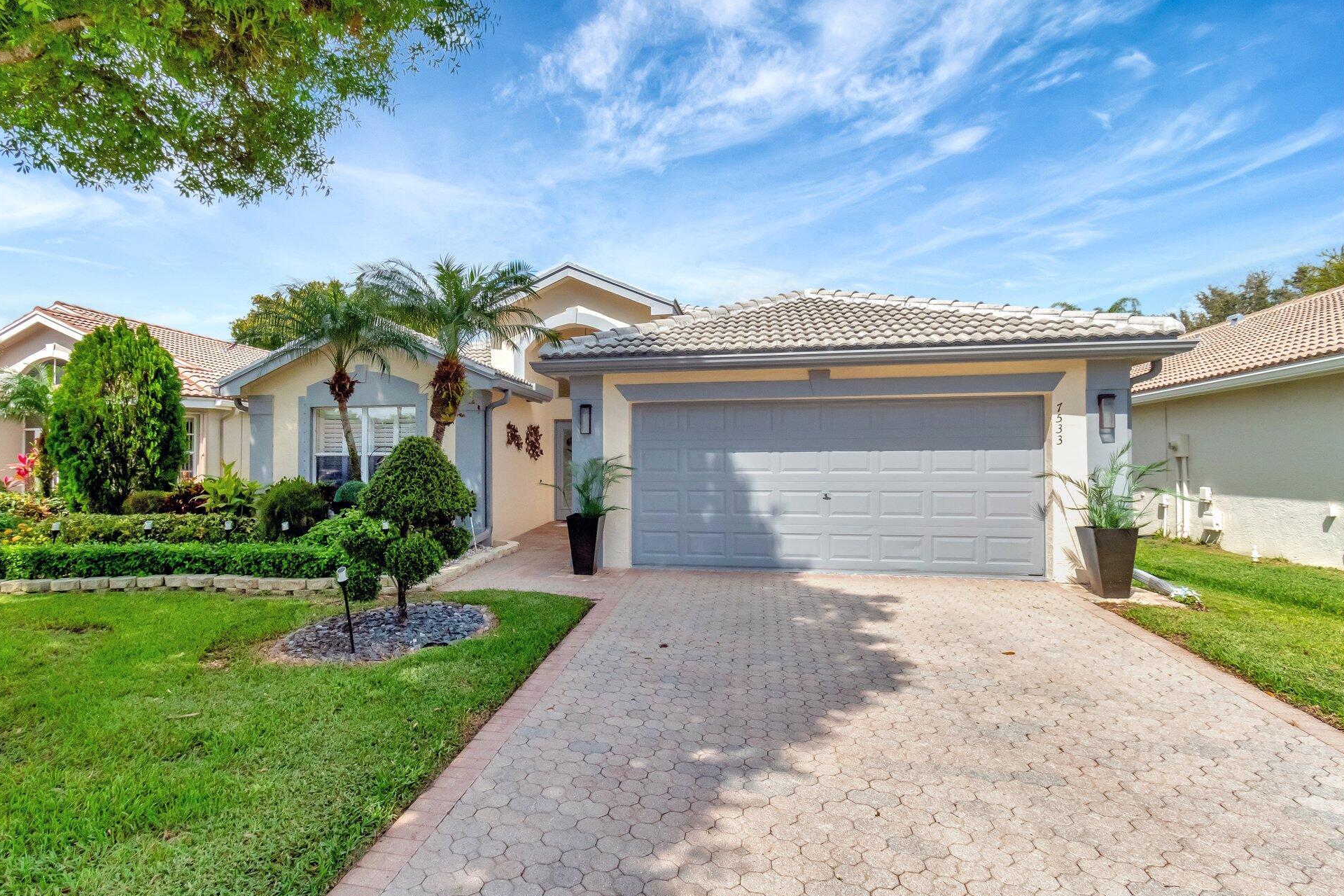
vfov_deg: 73.7
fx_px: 597
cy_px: 464
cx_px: 629
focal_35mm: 16
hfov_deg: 96.6
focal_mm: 10
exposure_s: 1/3200
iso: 1000
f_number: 9
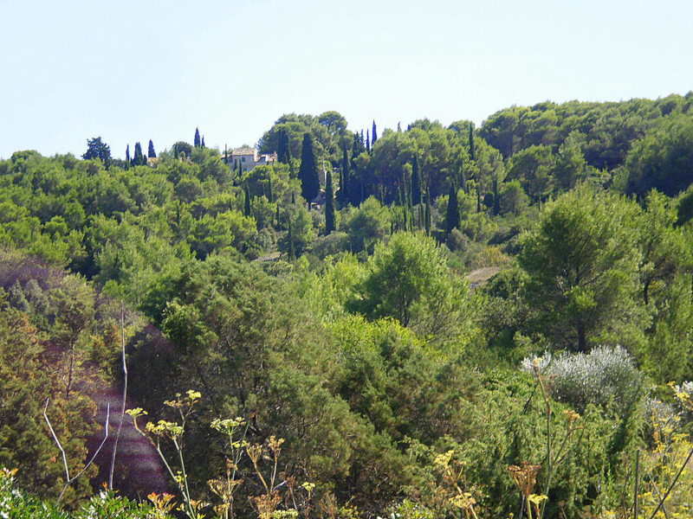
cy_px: 260
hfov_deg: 17.3
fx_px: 2282
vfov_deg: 13.0
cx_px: 346
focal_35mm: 114
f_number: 5.9
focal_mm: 18.9
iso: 100
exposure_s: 1/200
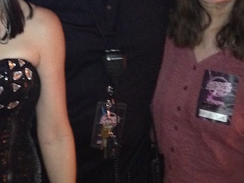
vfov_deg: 16.0
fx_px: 635
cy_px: -10
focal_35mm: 90
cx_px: 36
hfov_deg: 21.4
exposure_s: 1/16
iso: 500
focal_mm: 4.13
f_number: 2.4
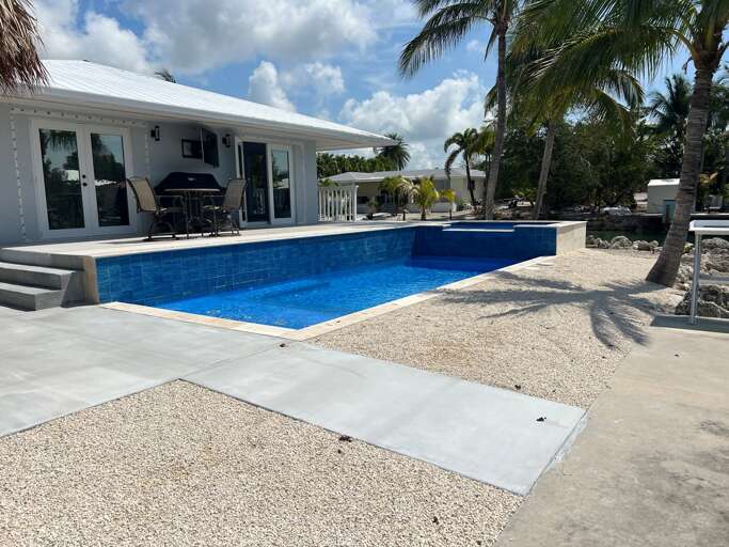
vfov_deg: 53.0
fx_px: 547
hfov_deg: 67.3
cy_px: 274
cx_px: 364
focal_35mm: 26
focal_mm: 5.7
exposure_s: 1/11364
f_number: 1.5
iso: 50
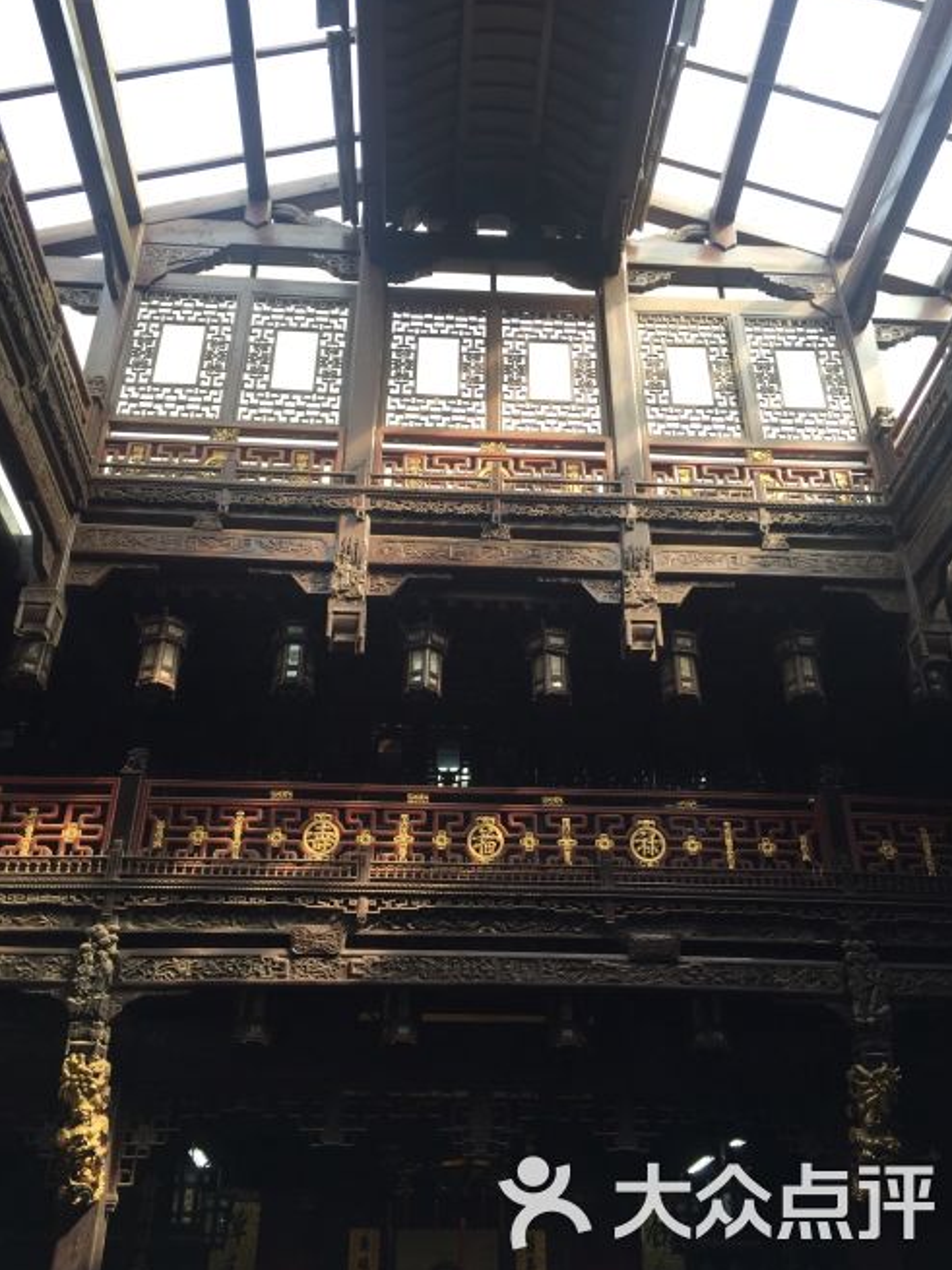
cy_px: 624
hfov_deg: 45.4
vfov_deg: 58.4
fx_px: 1137
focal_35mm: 31
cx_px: 476
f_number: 2.2
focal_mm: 4.15
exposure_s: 1/100
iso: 32
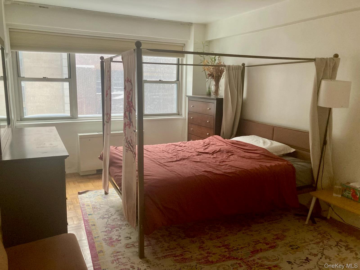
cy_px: 135
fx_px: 291
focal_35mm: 28
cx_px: 180
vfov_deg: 49.7
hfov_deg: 63.4
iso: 320
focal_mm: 3.99
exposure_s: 1/60
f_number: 1.8
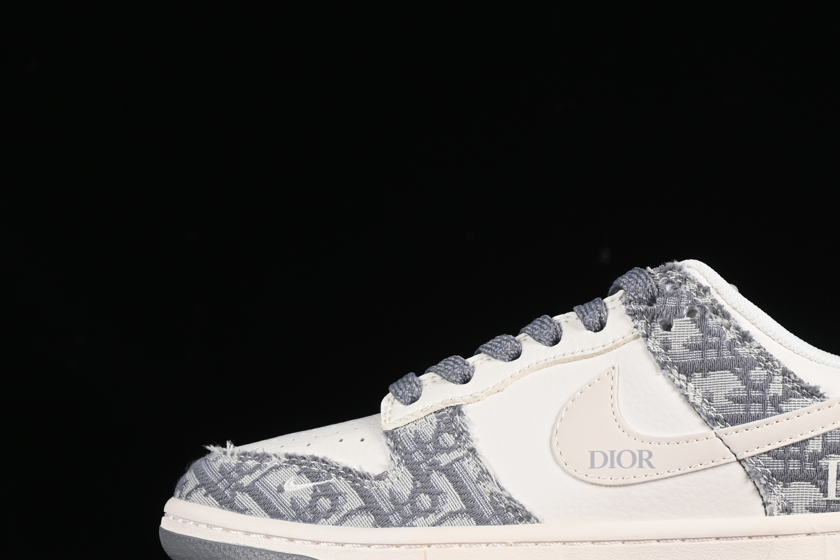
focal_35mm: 124
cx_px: 612
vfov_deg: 11.1
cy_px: 320
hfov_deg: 16.4
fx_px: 2893
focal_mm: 50
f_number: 8
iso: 160
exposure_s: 1/80
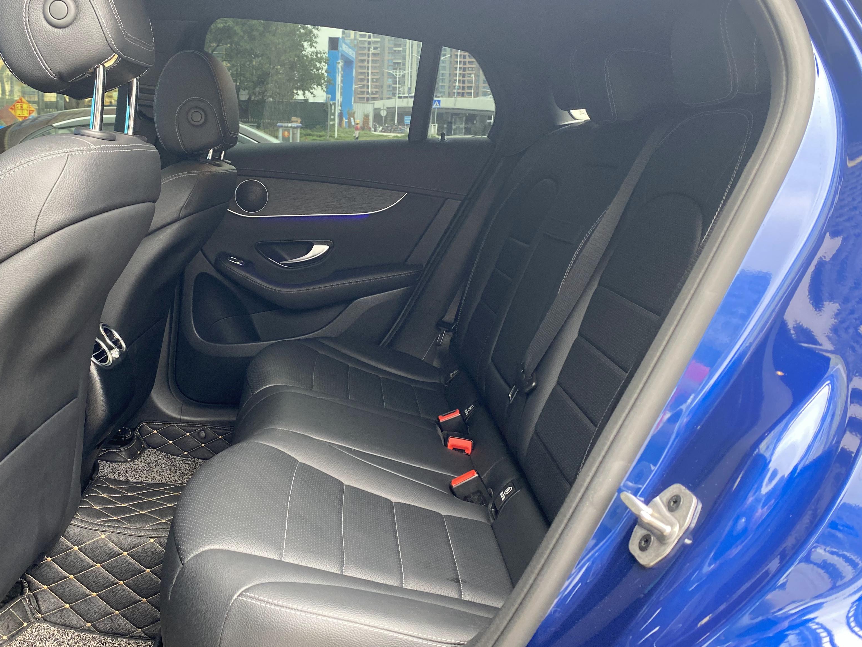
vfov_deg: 41.7
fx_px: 847
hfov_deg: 53.5
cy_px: 294
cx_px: 334
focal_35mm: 34
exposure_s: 1/118
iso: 125
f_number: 1.8
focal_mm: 4.25
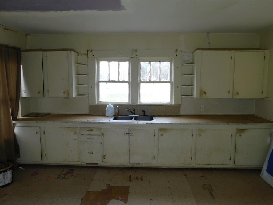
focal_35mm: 23
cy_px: 102
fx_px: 181
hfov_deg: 73.9
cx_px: 136
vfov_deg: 58.9
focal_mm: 4
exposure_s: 1/60
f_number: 3
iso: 125
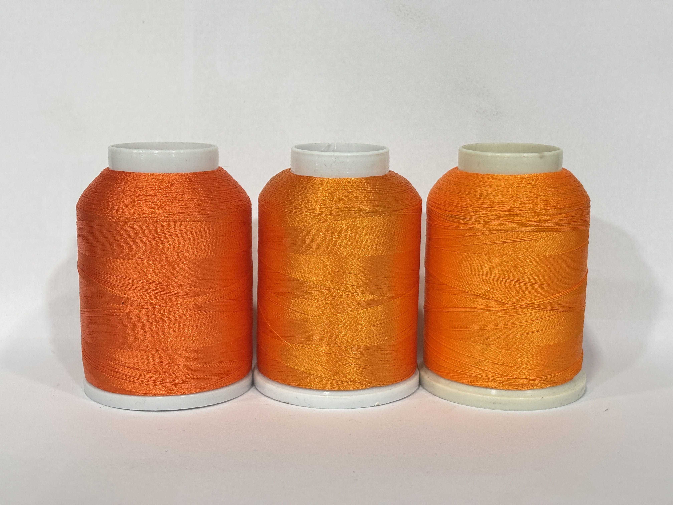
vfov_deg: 28.0
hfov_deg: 36.8
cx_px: 336
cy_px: 252
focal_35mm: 52
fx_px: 1011
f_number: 1.6
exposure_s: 1/33
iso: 160
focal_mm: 5.96
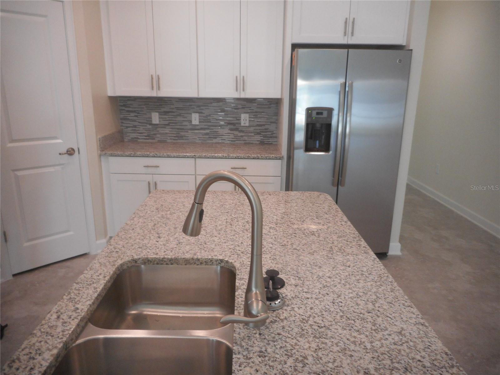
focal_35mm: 25
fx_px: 361
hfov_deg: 69.4
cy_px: 188
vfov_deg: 54.9
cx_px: 250
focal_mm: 4.5
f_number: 3.7
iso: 280
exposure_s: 1/30
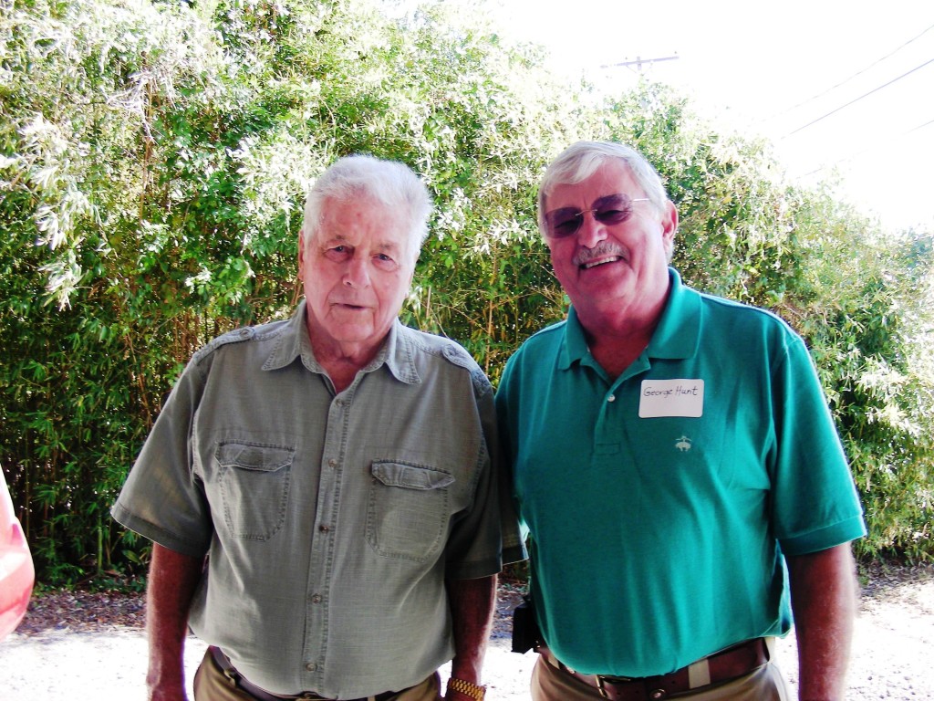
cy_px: 350
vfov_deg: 37.7
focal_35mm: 38
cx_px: 467
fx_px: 1025
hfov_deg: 49.0
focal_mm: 6.3
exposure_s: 1/70.5
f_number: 3.5
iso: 50
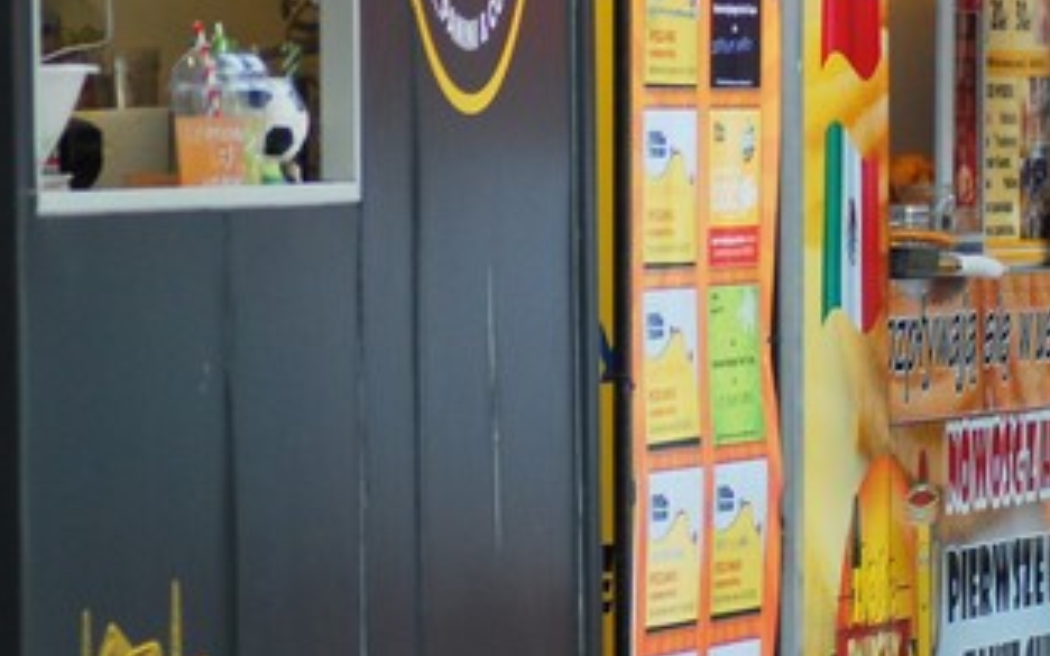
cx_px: 868
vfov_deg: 3.0
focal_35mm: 439
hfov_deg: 4.8
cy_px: -98
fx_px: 12562
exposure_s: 1/160
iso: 320
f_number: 4.2
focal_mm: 112
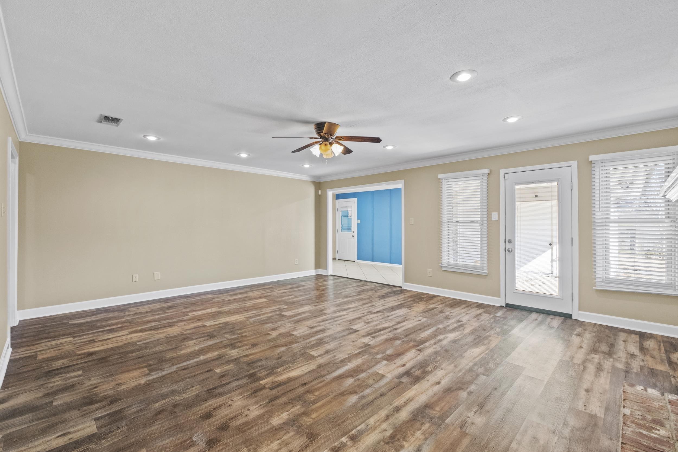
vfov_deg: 77.3
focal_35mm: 15
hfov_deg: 100.4
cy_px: 226
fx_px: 282
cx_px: 339
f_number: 7.1
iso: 800
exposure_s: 1/2.5
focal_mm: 10
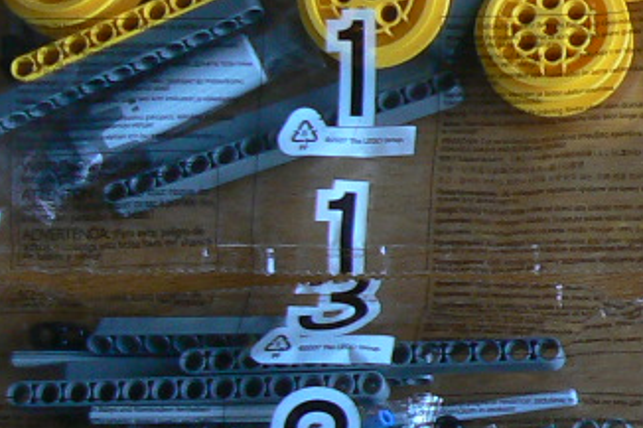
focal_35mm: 147
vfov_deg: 9.3
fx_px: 2624
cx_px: 1034
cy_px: 260
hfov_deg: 13.0
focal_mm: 6
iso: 100
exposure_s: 1/4
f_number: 2.8
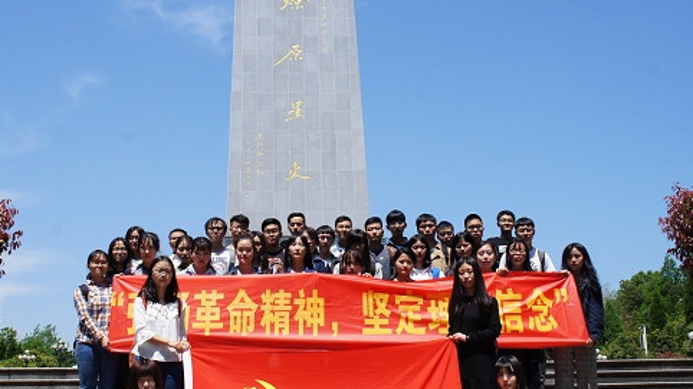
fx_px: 790
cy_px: 225
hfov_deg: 47.2
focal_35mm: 43
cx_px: 302
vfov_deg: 27.7
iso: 200
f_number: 13
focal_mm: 22
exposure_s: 1/250
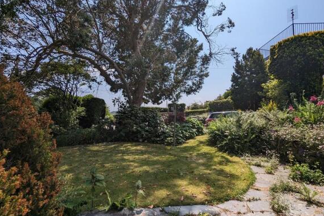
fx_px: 153
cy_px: 106
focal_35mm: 17
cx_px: 160
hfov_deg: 93.3
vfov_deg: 70.4
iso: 49
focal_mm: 2.35
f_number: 2.2
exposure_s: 1/2703
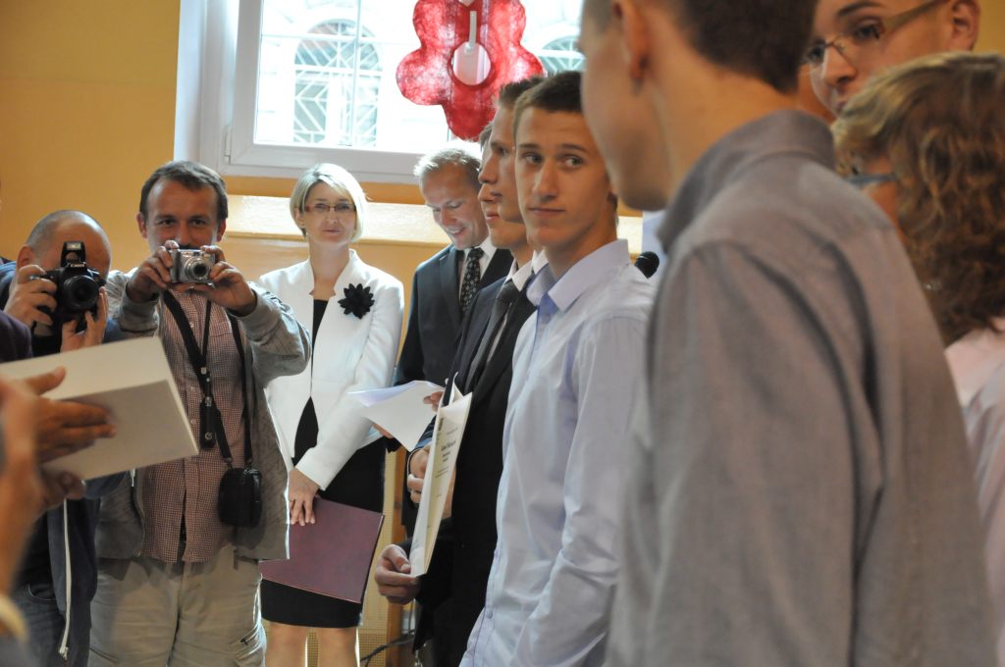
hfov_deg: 23.4
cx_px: 502
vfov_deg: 15.7
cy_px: 334
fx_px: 2426
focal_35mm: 87
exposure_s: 1/250
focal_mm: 58
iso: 2000
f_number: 5
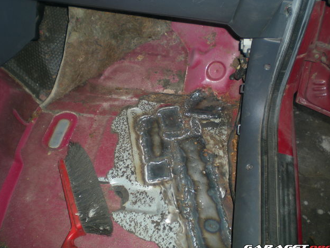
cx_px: 165
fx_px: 372
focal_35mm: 39
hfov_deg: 47.9
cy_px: 126
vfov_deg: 36.8
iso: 50
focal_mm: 6.3
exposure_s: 1/60
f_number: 3.1
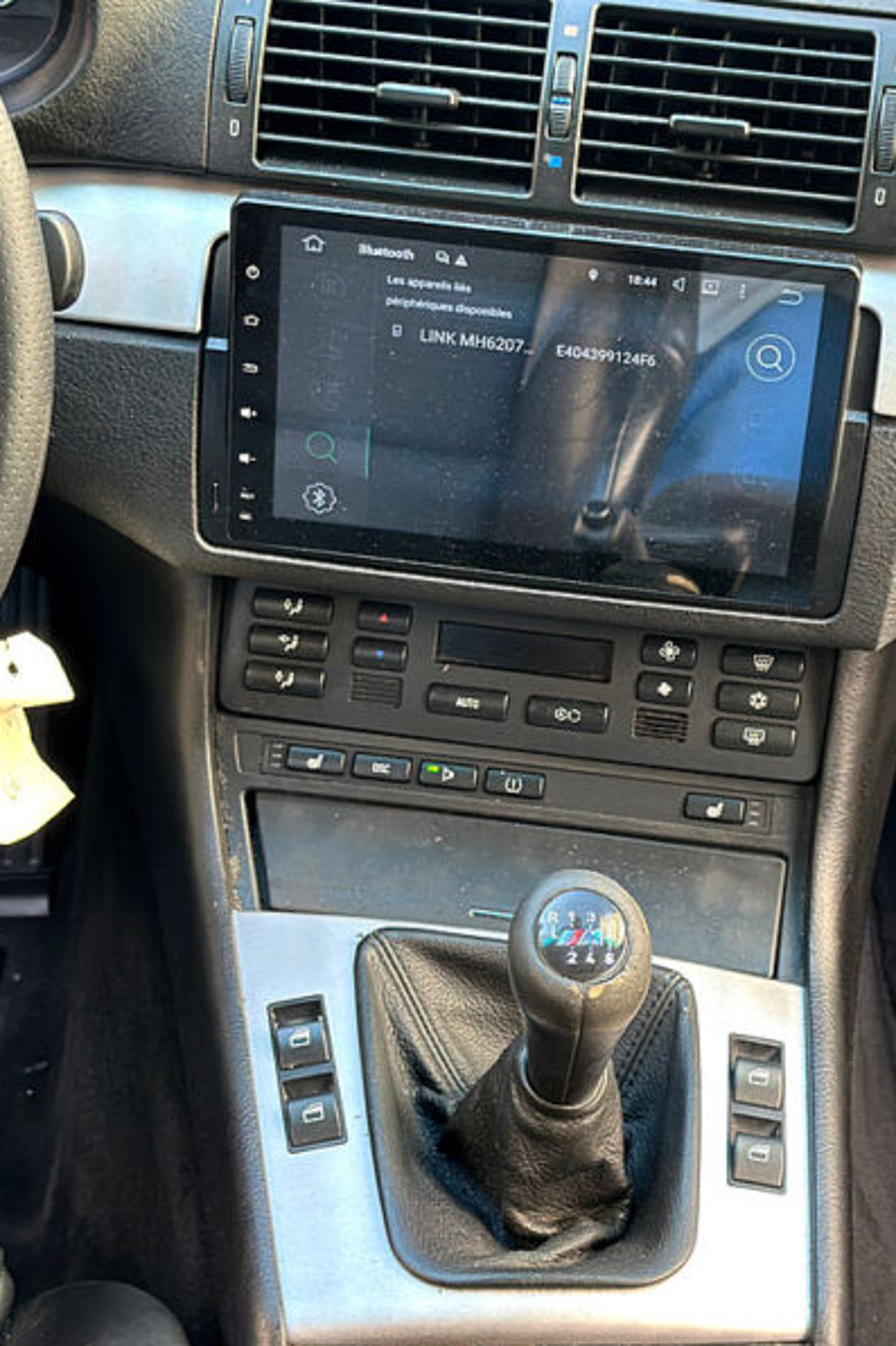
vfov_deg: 30.1
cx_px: 564
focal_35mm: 67
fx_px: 2503
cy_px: 673
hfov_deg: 20.3
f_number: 1.78
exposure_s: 1/121
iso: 80
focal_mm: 6.86
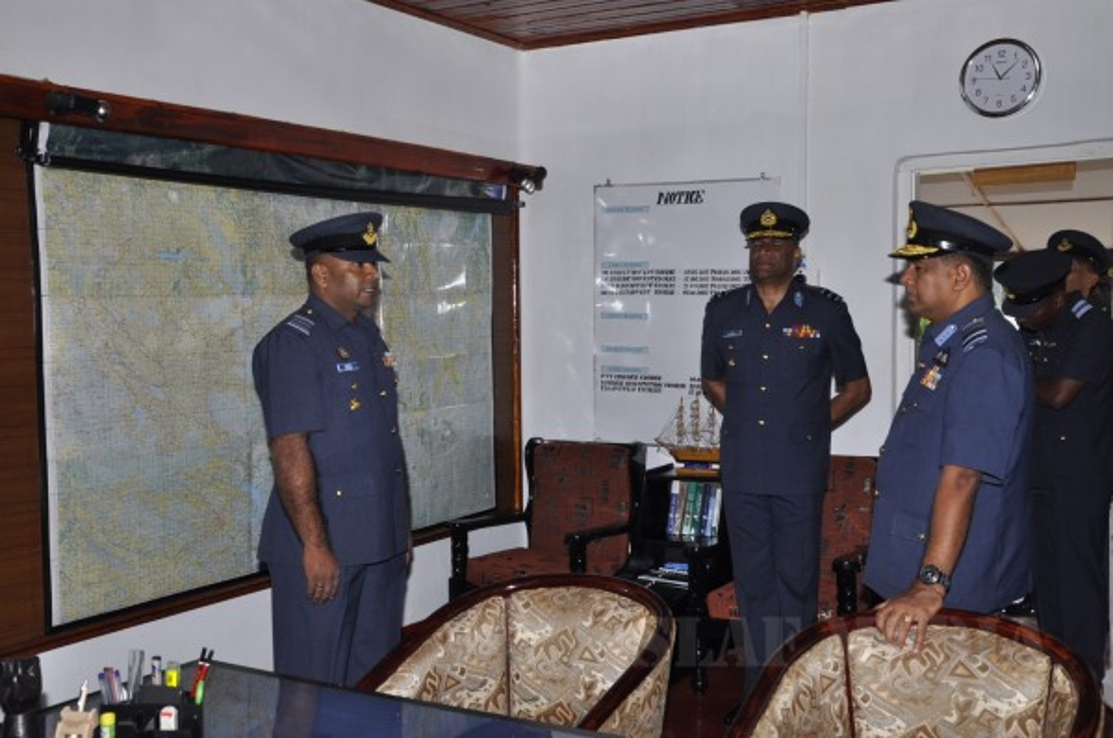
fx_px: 1296
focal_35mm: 42
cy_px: 369
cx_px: 556
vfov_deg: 31.8
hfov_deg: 46.5
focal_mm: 28
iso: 500
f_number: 9
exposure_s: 1/100
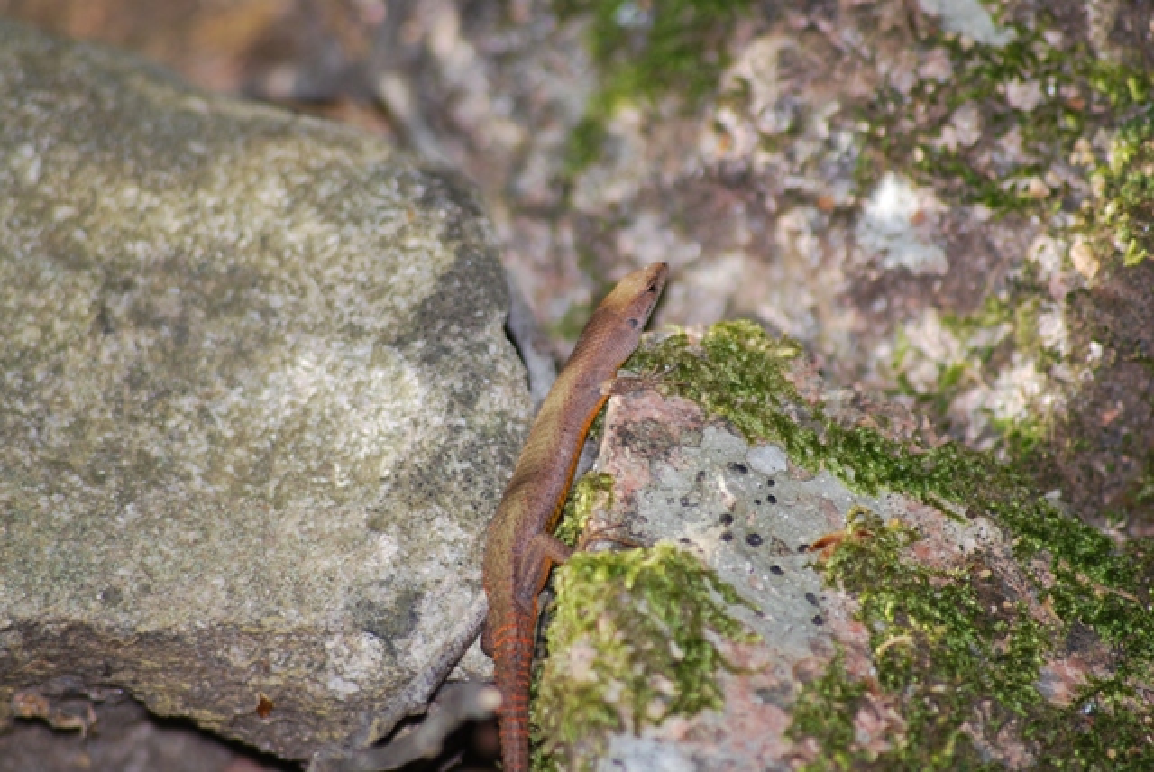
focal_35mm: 450
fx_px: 14438
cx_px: 577
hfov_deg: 4.6
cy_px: 386
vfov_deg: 3.1
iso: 200
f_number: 5.6
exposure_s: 1/60
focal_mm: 300
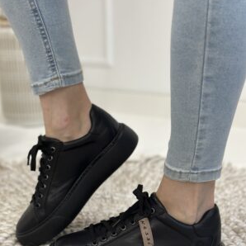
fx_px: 458
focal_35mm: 57
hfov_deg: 30.0
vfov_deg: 29.9
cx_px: 123
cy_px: 160
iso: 160
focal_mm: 6.86
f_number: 1.78
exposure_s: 1/100
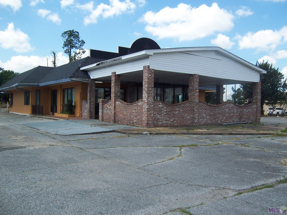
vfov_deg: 42.9
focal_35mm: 33
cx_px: 144
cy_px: 108
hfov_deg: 55.4
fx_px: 274
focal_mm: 5.5
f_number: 3.4
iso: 80
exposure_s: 1/750
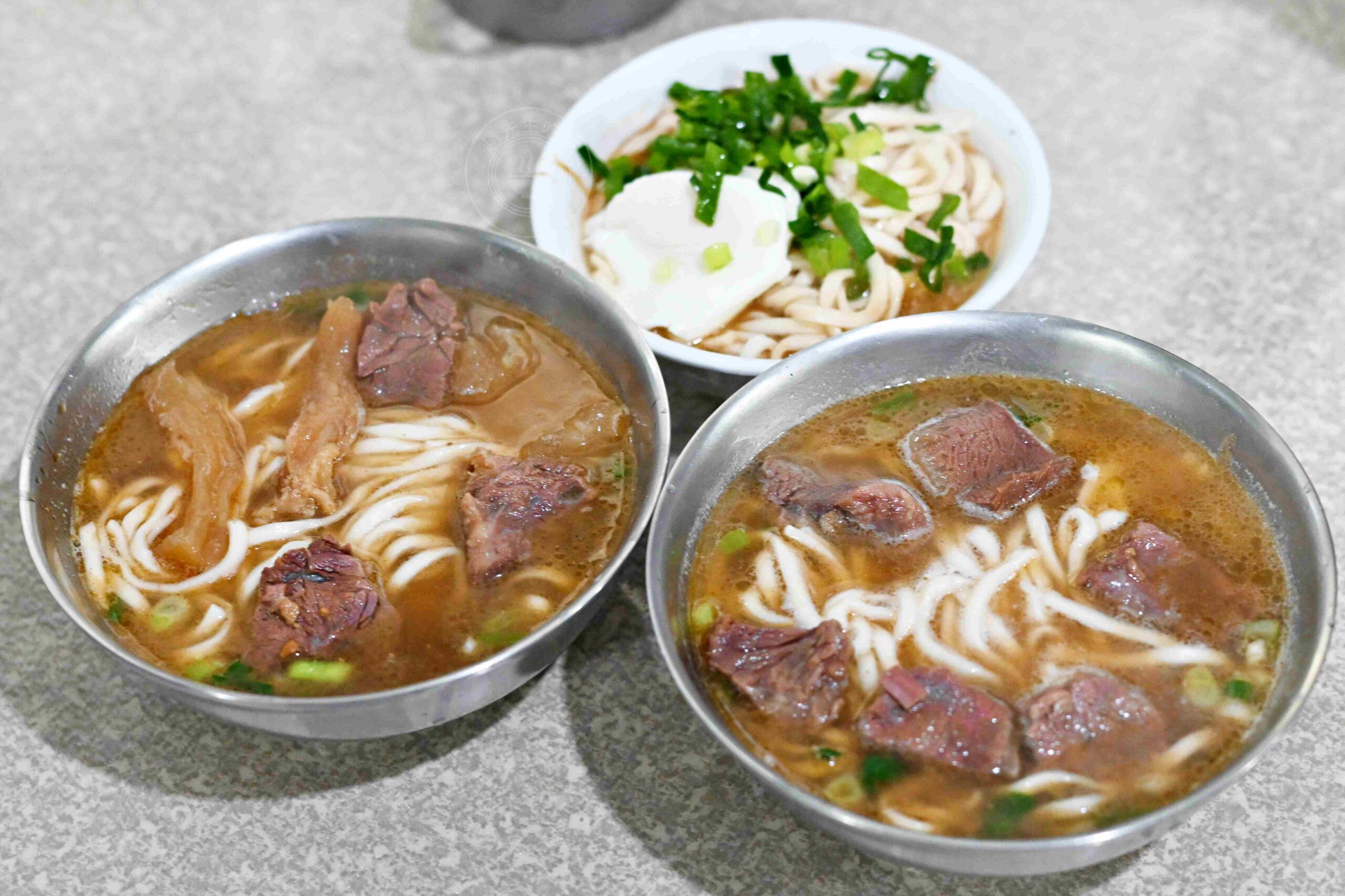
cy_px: 448
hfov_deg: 27.0
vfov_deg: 18.2
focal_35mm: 75
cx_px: 672
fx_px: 2802
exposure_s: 1/200
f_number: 2.8
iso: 1800
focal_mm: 50
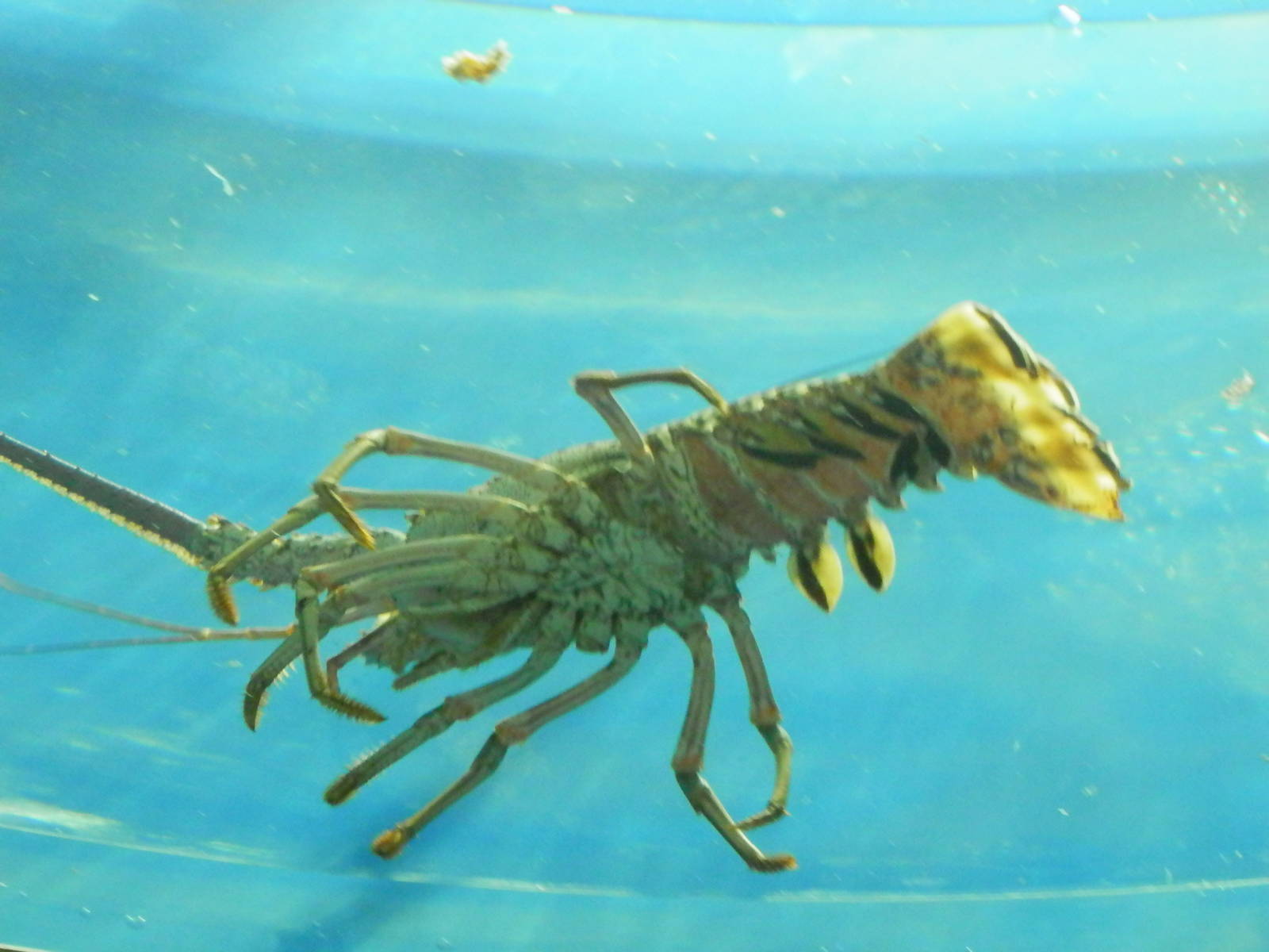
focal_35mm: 225
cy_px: 476
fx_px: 8248
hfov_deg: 8.8
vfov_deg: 6.6
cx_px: 634
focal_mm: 40.2
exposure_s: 1/25
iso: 800
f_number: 6.1
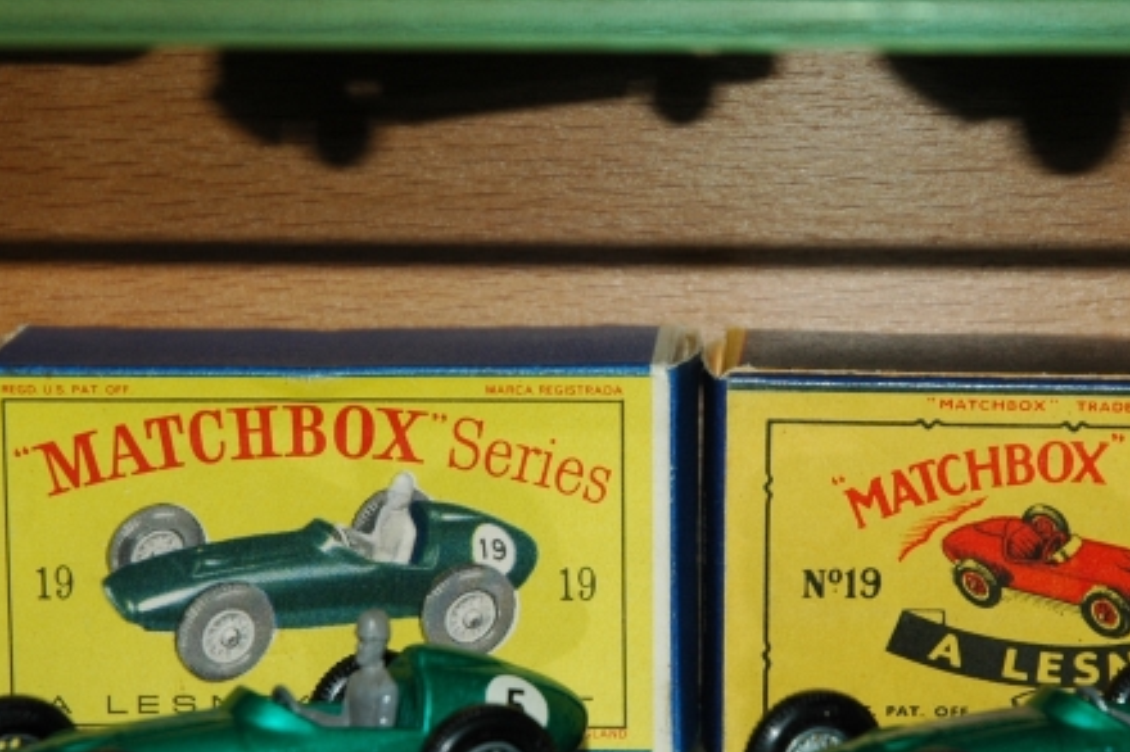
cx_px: 747
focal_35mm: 150
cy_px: 429
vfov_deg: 9.1
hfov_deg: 13.7
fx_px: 4703
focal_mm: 55
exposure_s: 1/125
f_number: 5.6
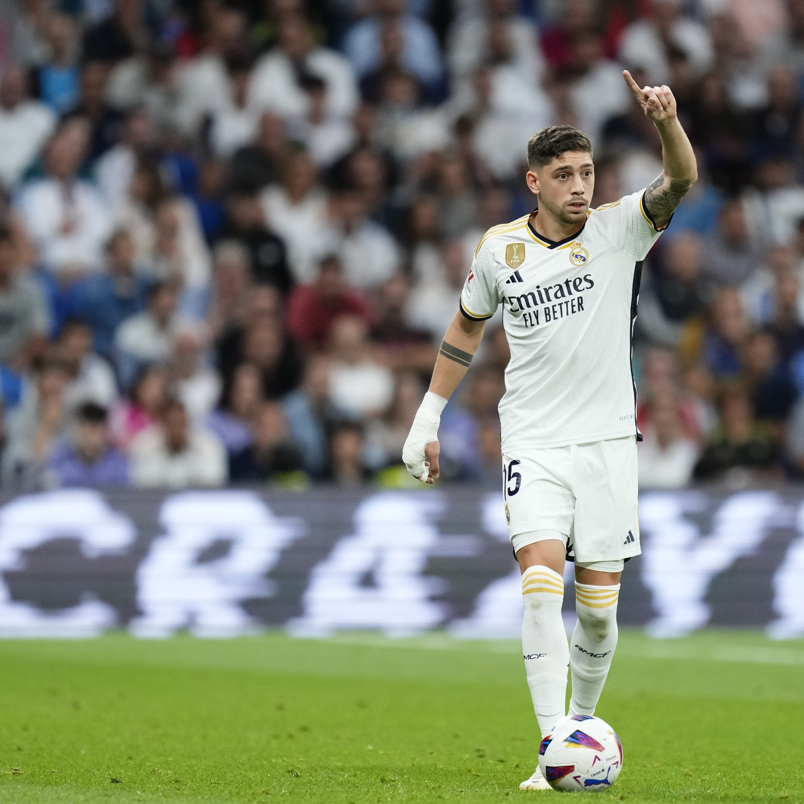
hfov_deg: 3.4
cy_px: 402
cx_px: 601
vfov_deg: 3.4
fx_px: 13428
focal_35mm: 511
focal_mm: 400
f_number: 2.8
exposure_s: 1/2000
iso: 2000
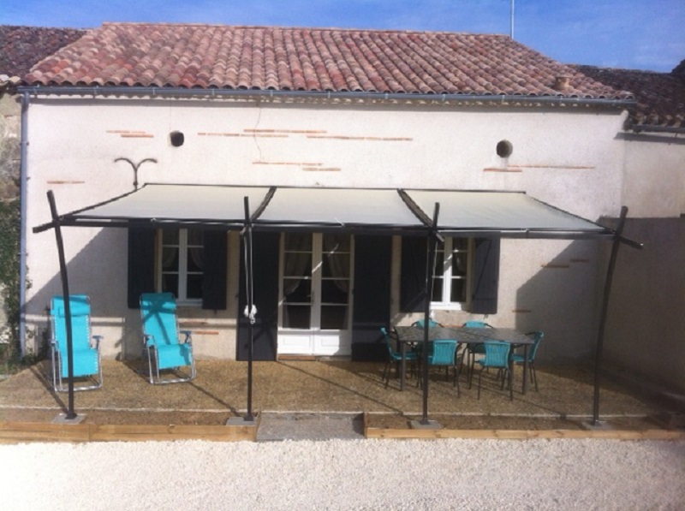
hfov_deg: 52.7
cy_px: 256
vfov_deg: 40.6
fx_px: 691
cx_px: 342
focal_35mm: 35
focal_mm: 3.85
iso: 80
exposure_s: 1/1885
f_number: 2.8
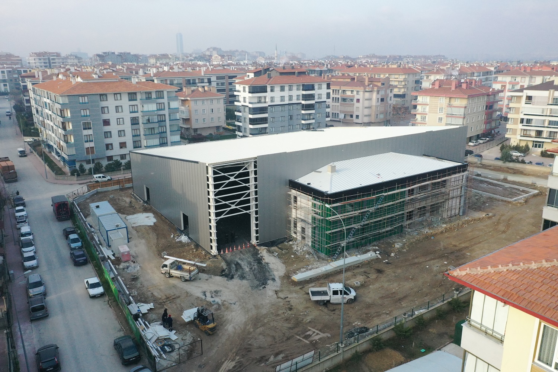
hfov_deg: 65.5
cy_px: 186
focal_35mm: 28
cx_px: 279
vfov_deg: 46.4
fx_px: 434
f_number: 4.5
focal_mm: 10.26
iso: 800
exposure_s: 1/200
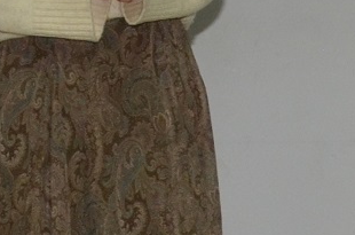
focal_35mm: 310
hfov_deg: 6.5
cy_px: -118
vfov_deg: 4.4
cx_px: 663
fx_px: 3049
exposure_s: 1/60
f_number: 4
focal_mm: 32
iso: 800
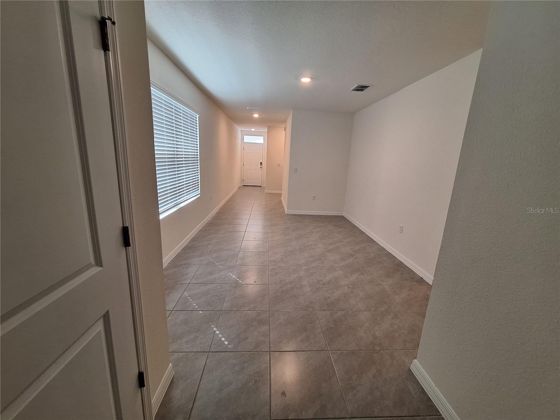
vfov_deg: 89.9
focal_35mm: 13
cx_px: 280
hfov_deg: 106.2
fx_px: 210
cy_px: 210
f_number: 2.2
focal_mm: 1.74
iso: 100
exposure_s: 1/40
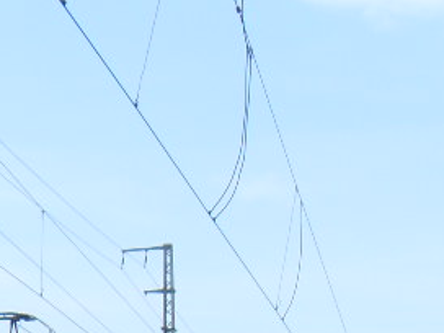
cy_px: 573
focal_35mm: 128
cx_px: -106
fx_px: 1642
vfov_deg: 10.9
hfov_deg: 14.8
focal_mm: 6.3
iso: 80
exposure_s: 1/125
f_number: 7
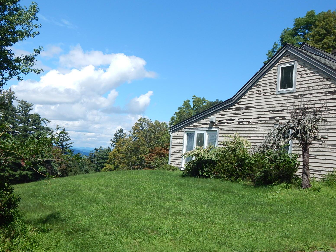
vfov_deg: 40.7
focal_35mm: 35
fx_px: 340
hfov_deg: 52.6
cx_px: 166
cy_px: 129
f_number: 6.7
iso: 125
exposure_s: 1/400
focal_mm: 6.1
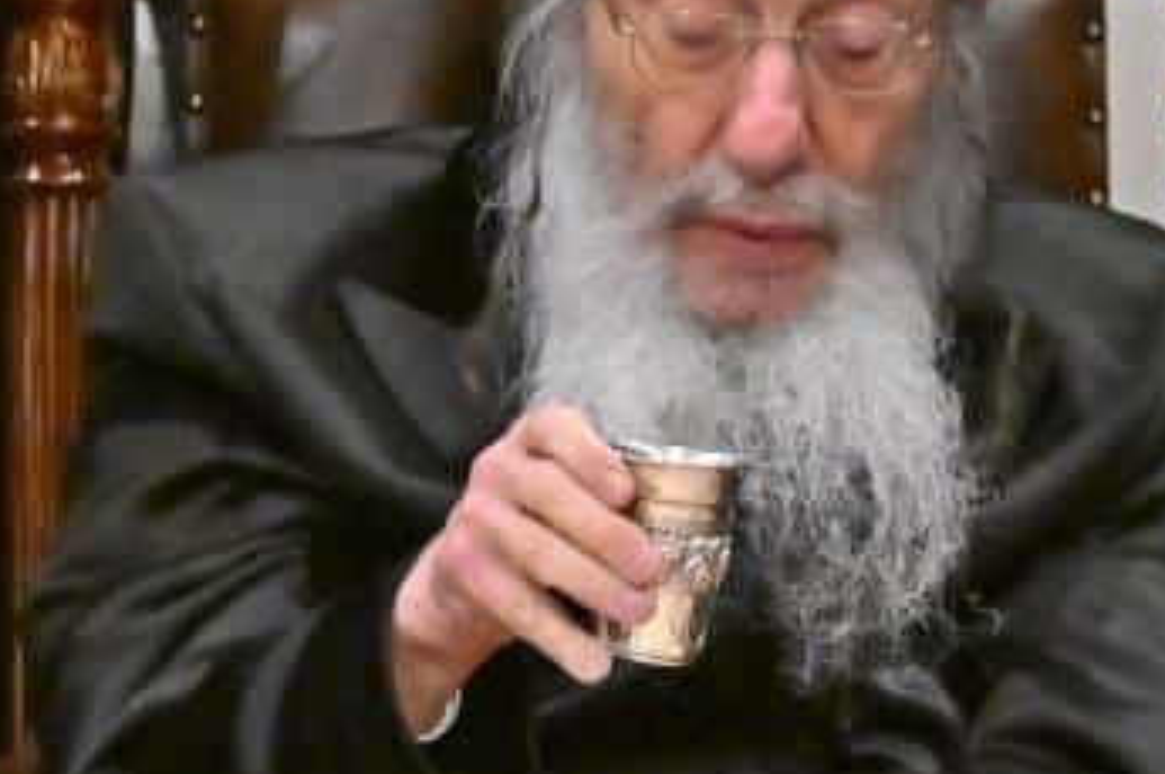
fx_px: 17289
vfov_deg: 2.6
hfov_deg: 3.9
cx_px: 662
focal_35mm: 535
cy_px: 247
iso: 3200
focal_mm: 120
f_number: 4
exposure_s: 1/160
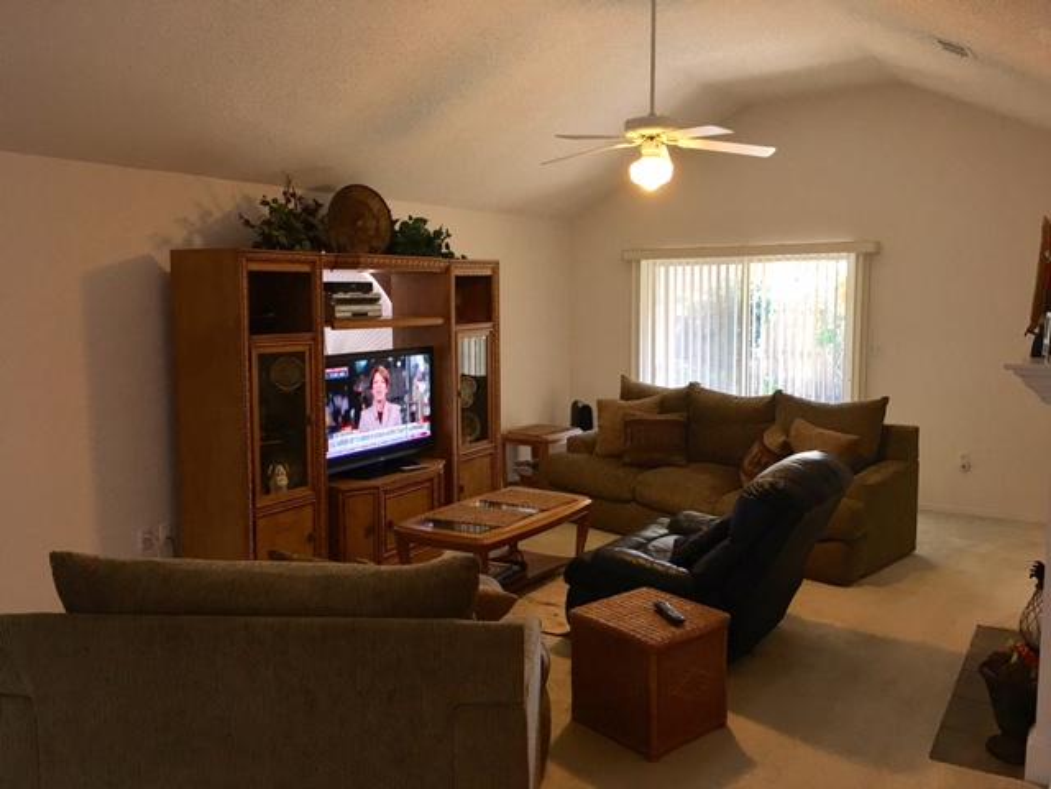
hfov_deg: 61.7
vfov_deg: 48.2
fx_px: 880
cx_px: 526
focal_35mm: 29
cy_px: 394
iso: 25
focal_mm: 4.15
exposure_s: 1/15
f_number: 2.2
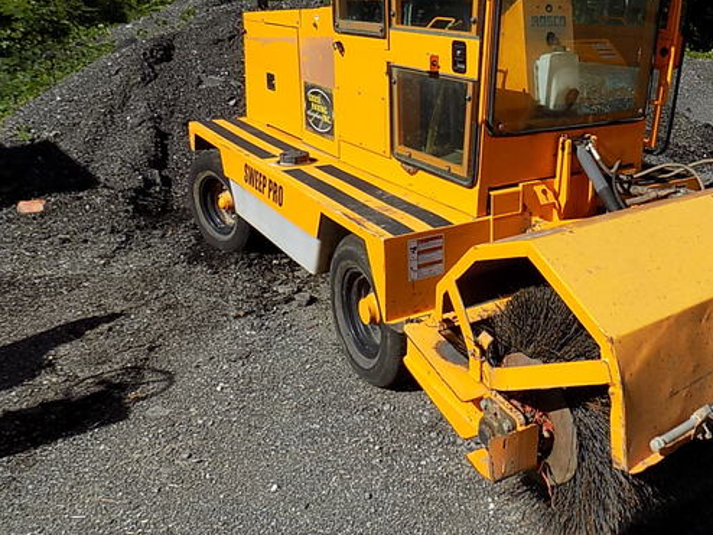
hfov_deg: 48.8
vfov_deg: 39.1
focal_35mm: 36
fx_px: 742
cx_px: 556
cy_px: 169
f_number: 3.1
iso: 80
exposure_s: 1/1250
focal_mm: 4
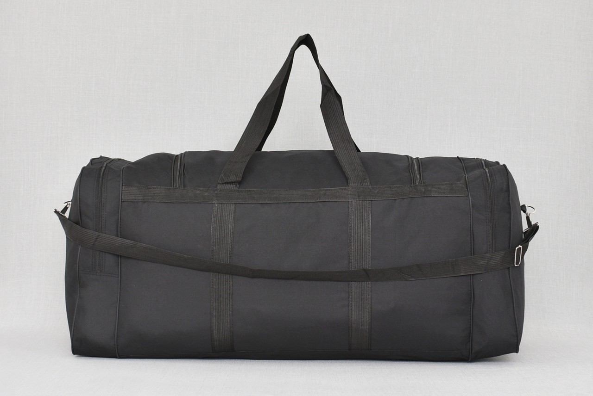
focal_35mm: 45
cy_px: 198
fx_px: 742
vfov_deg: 29.9
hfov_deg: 43.6
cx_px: 296
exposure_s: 1/60
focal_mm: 30
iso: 100
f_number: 5.6
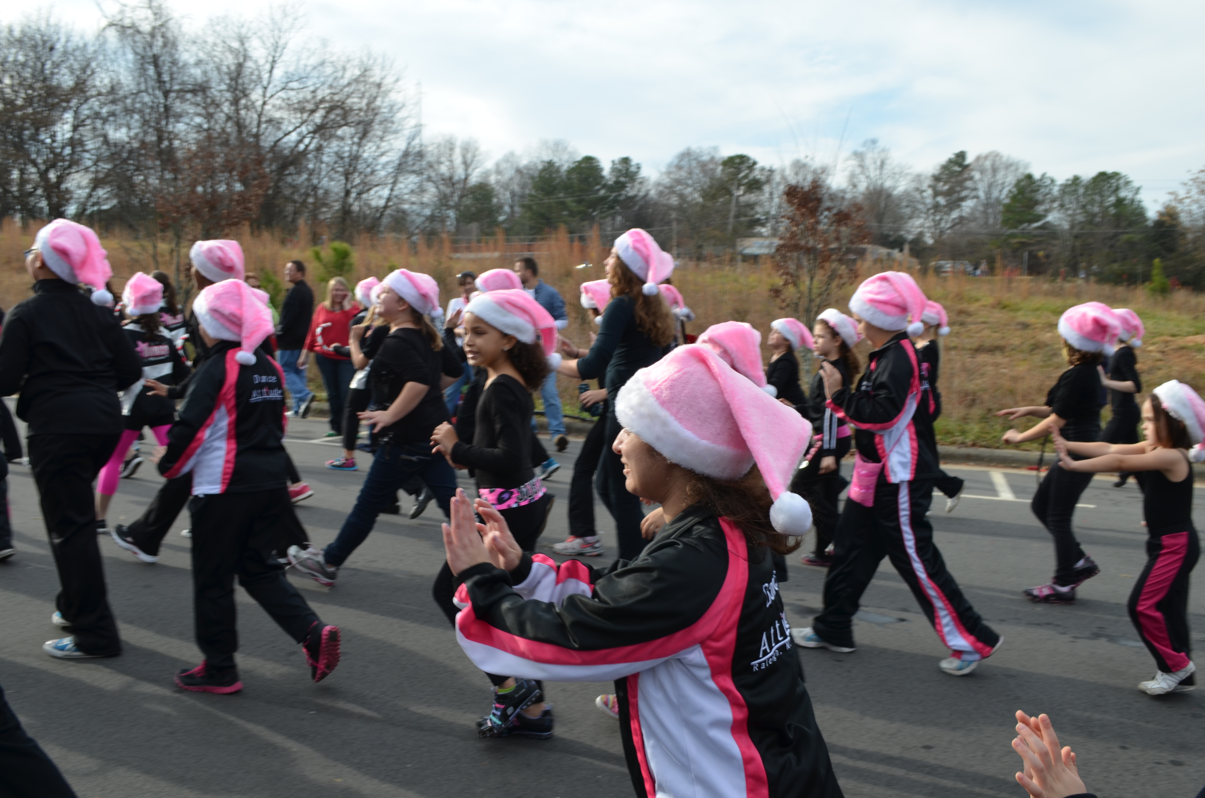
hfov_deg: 57.3
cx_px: 602
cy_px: 399
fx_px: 1102
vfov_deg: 39.8
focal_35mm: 33
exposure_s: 1/250
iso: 180
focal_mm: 22
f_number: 8
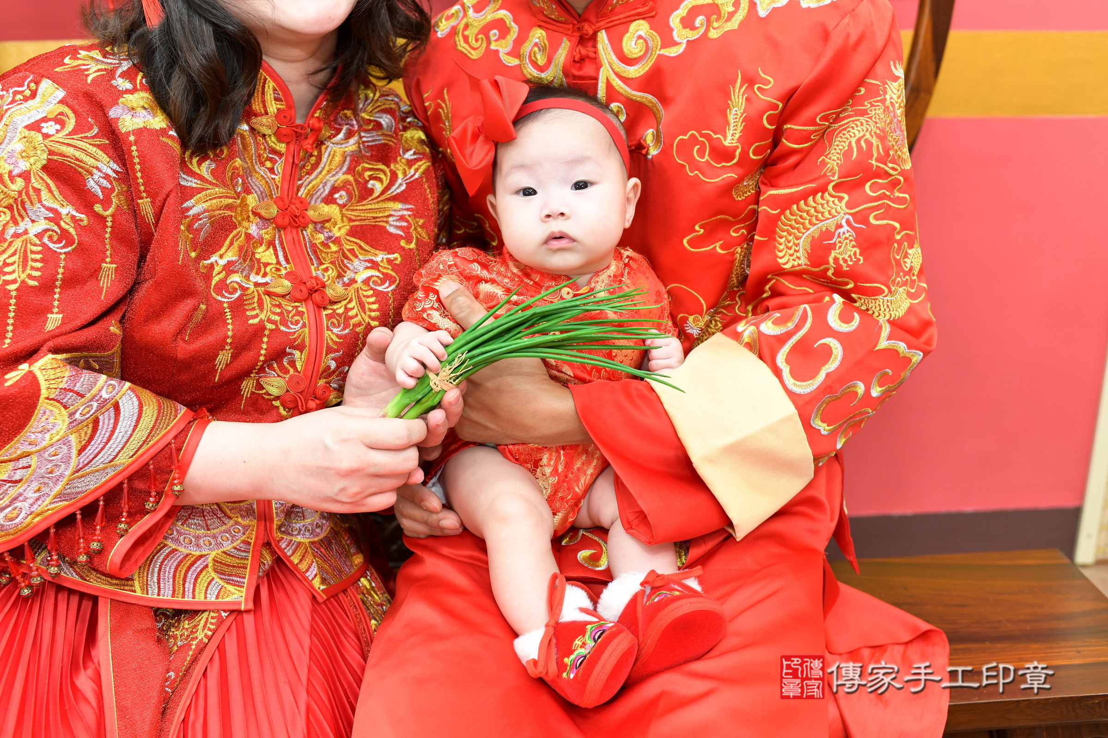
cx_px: 554
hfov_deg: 54.4
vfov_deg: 37.9
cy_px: 369
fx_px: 1077
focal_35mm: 35
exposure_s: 1/200
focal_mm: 35
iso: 1000
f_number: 4.5
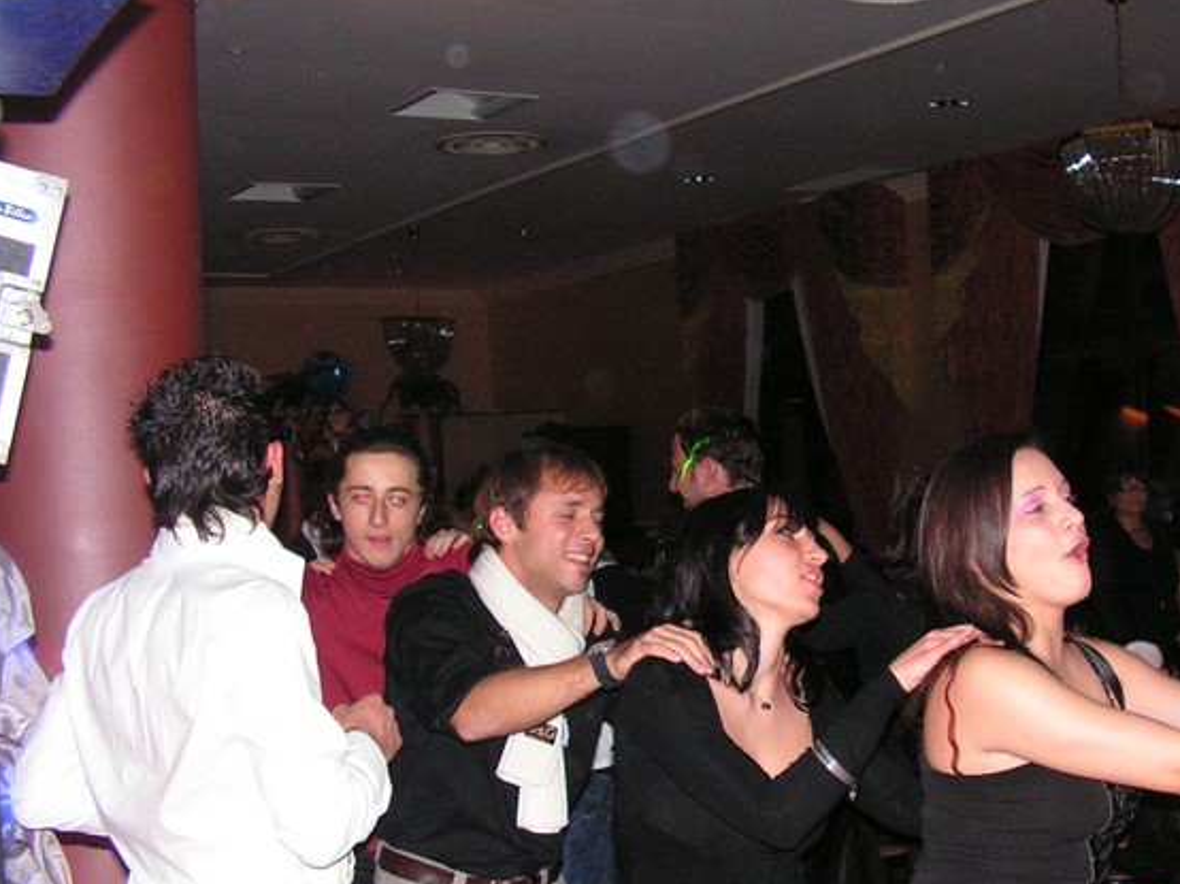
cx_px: 812
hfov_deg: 36.4
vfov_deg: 27.9
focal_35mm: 52
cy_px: 554
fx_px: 1772
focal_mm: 6
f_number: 3.2
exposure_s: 1/40
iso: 200
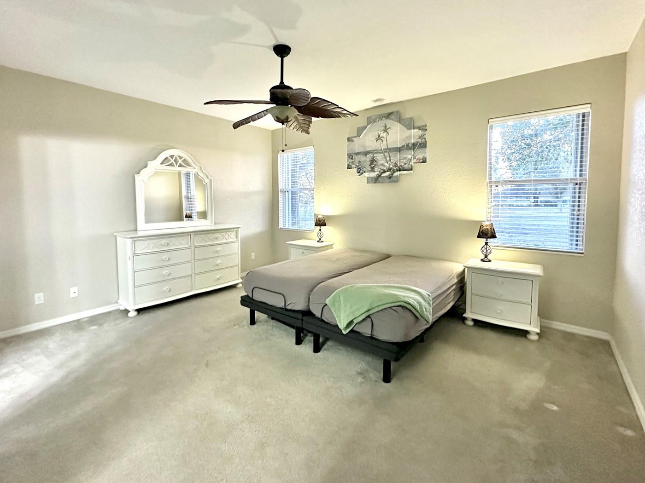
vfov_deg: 77.9
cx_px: 315
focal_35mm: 16
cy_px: 216
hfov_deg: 94.5
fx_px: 298
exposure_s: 1/60
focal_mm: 2.22
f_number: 2.2
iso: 640
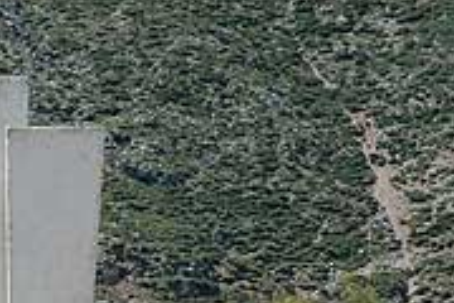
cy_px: 369
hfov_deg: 6.4
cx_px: 61
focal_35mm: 321
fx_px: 4048
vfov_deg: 4.3
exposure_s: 1/125
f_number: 14
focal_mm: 70
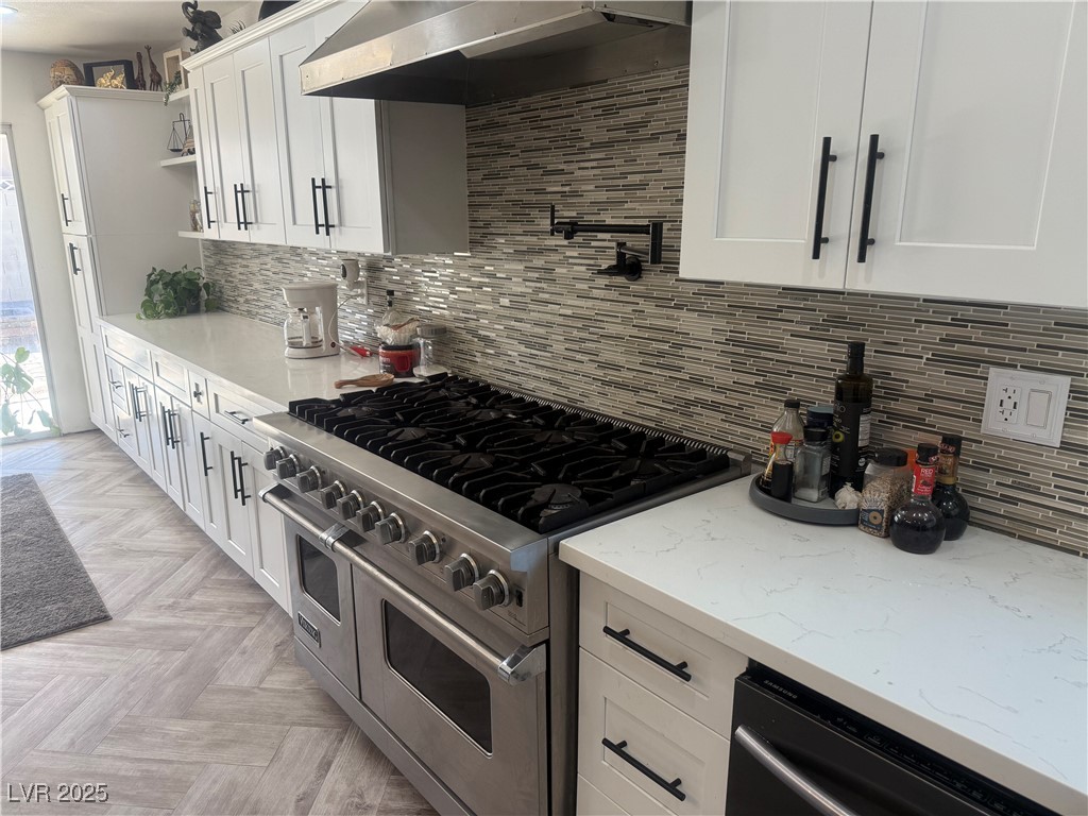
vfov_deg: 56.8
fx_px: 754
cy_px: 408
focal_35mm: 24
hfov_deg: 71.6
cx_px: 544
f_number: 1.78
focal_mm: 6.76
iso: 125
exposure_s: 1/203
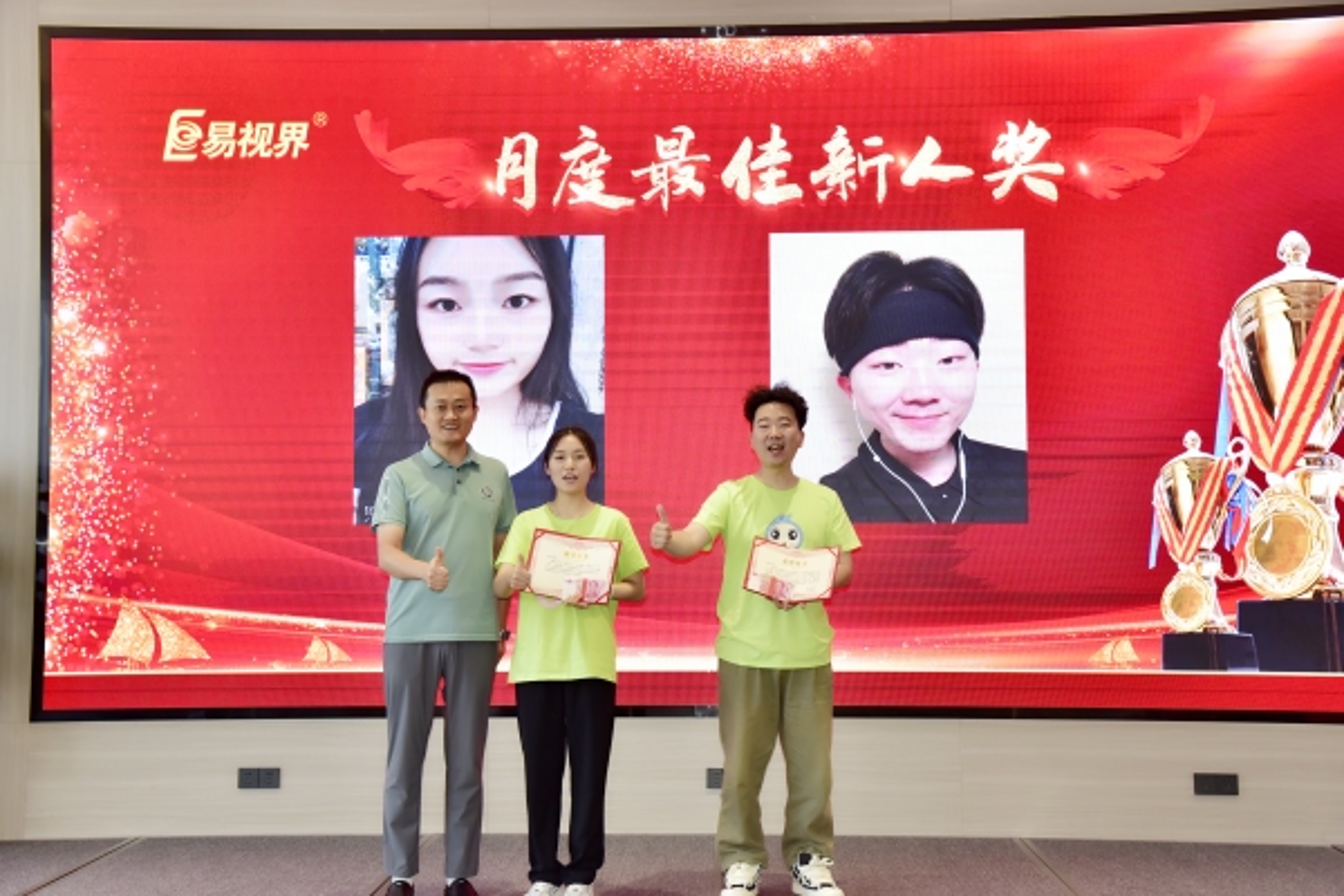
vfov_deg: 33.4
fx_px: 1493
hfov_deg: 48.5
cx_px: 672
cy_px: 448
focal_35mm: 40
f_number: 5
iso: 1000
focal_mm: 40
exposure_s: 1/125
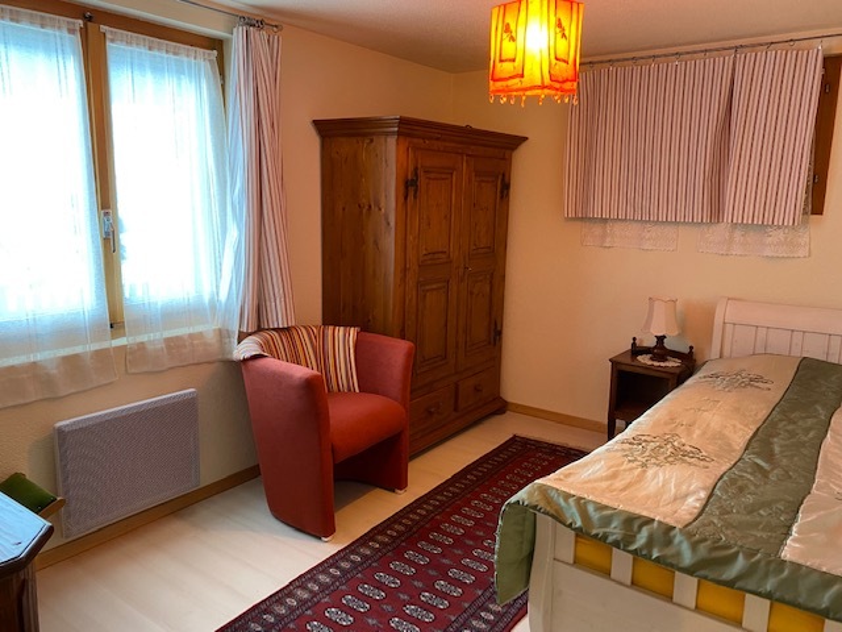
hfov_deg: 67.3
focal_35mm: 26
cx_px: 421
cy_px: 316
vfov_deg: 53.1
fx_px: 632
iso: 200
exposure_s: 1/50
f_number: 1.8
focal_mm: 4.25
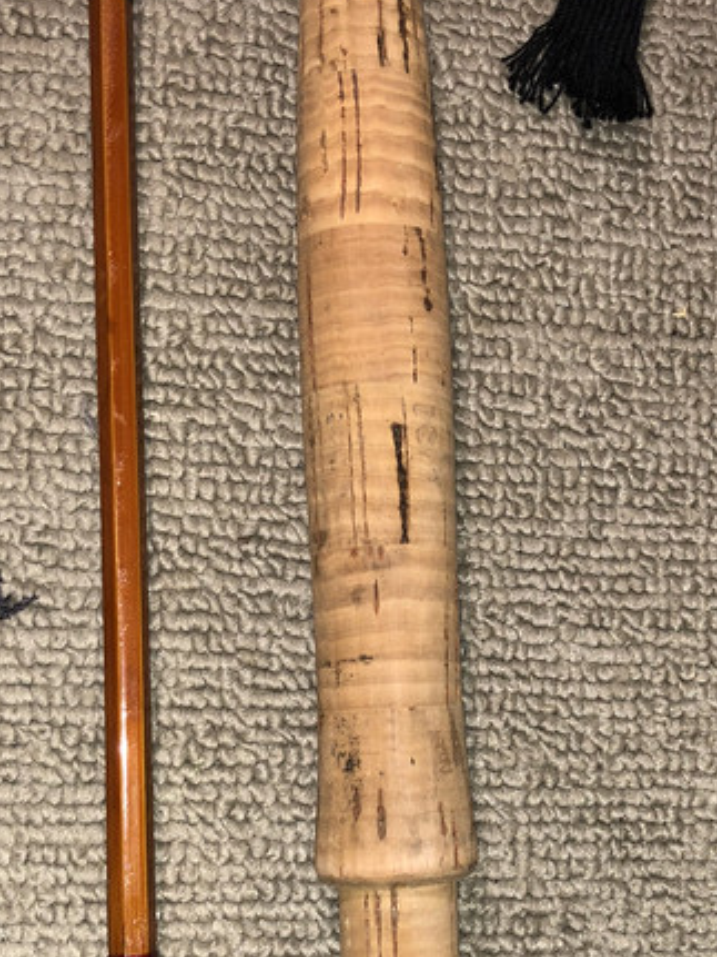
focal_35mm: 52
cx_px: 428
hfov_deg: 28.0
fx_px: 1437
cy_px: 624
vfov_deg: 36.5
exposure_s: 1/18
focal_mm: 4
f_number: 1.8
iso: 20
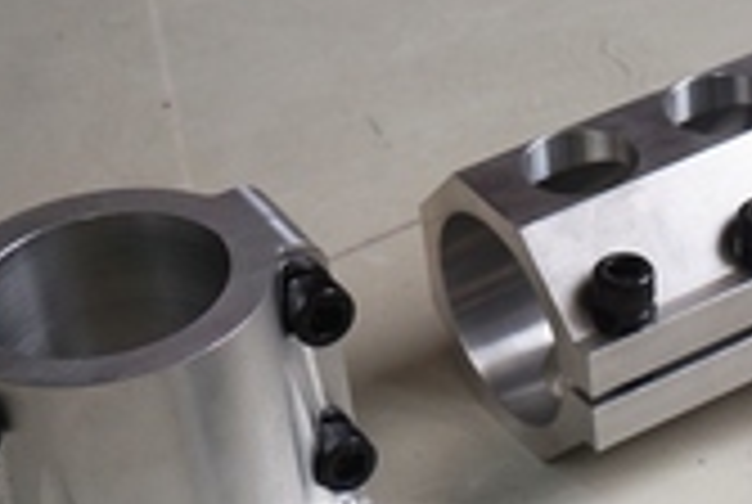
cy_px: 540
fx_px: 2532
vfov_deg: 11.2
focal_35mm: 121
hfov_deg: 16.4
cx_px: 829
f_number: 9
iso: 800
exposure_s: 1/250
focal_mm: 45
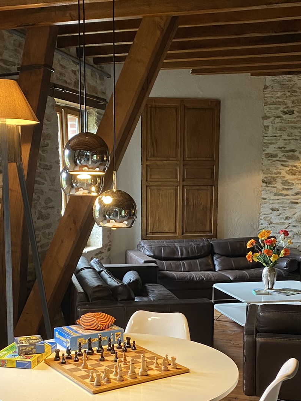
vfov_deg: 37.3
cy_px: 296
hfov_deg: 29.1
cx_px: 143
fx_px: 580
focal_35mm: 50
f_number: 1.8
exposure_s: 1/50
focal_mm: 4.25
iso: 200
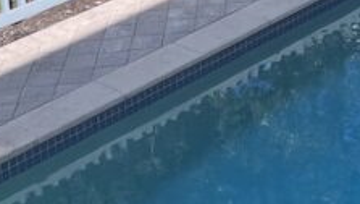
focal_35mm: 130
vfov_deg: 8.8
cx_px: 492
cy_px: -223
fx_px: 1242
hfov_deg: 15.5
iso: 50
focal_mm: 5.7
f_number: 1.5
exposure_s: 1/2841
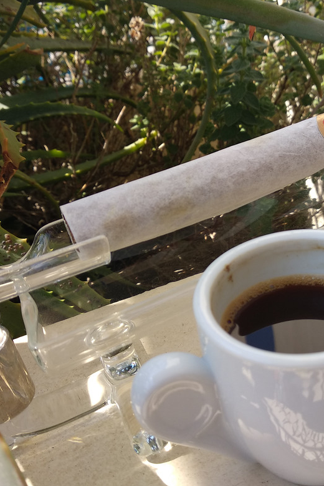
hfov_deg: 35.5
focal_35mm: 37
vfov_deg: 51.9
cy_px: 237
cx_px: 222
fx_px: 499
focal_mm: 3.81
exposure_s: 1/350
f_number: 2.2
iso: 100
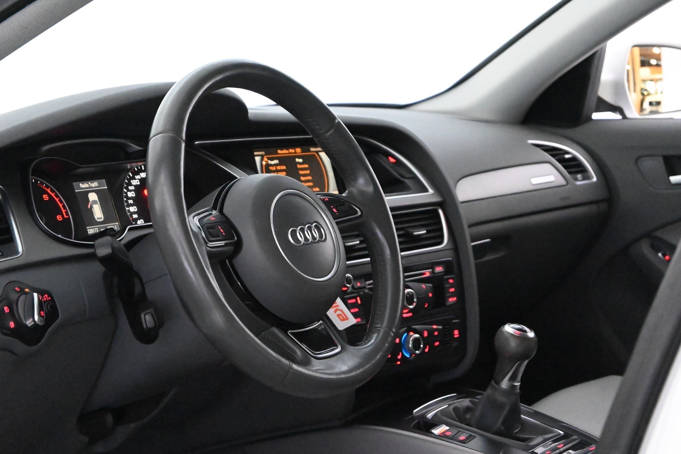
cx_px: 340
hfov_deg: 27.0
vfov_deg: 18.2
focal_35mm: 75
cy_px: 227
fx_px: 1419
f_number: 6.3
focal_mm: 50
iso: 18000
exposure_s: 1/80
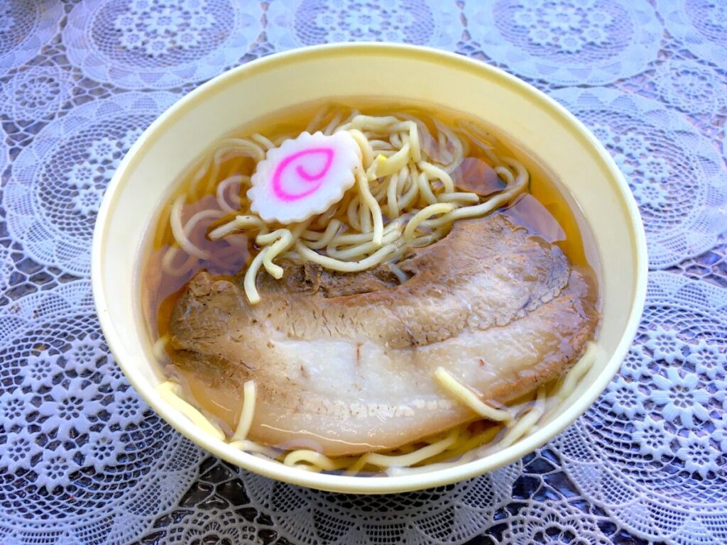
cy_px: 272
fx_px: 609
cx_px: 364
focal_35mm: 29
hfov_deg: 61.7
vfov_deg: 48.2
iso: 25
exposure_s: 1/30
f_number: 2.2
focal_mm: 4.15
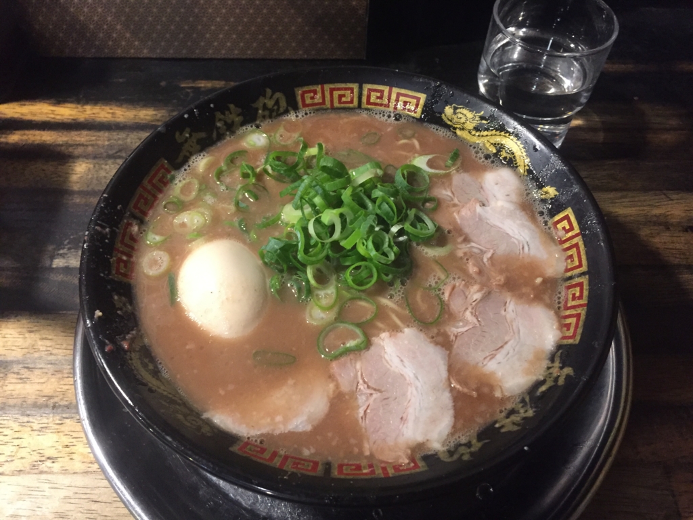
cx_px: 346
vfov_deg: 48.2
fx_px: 581
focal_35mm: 29
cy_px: 260
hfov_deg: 61.7
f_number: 2.2
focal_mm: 4.15
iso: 250
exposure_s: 1/30
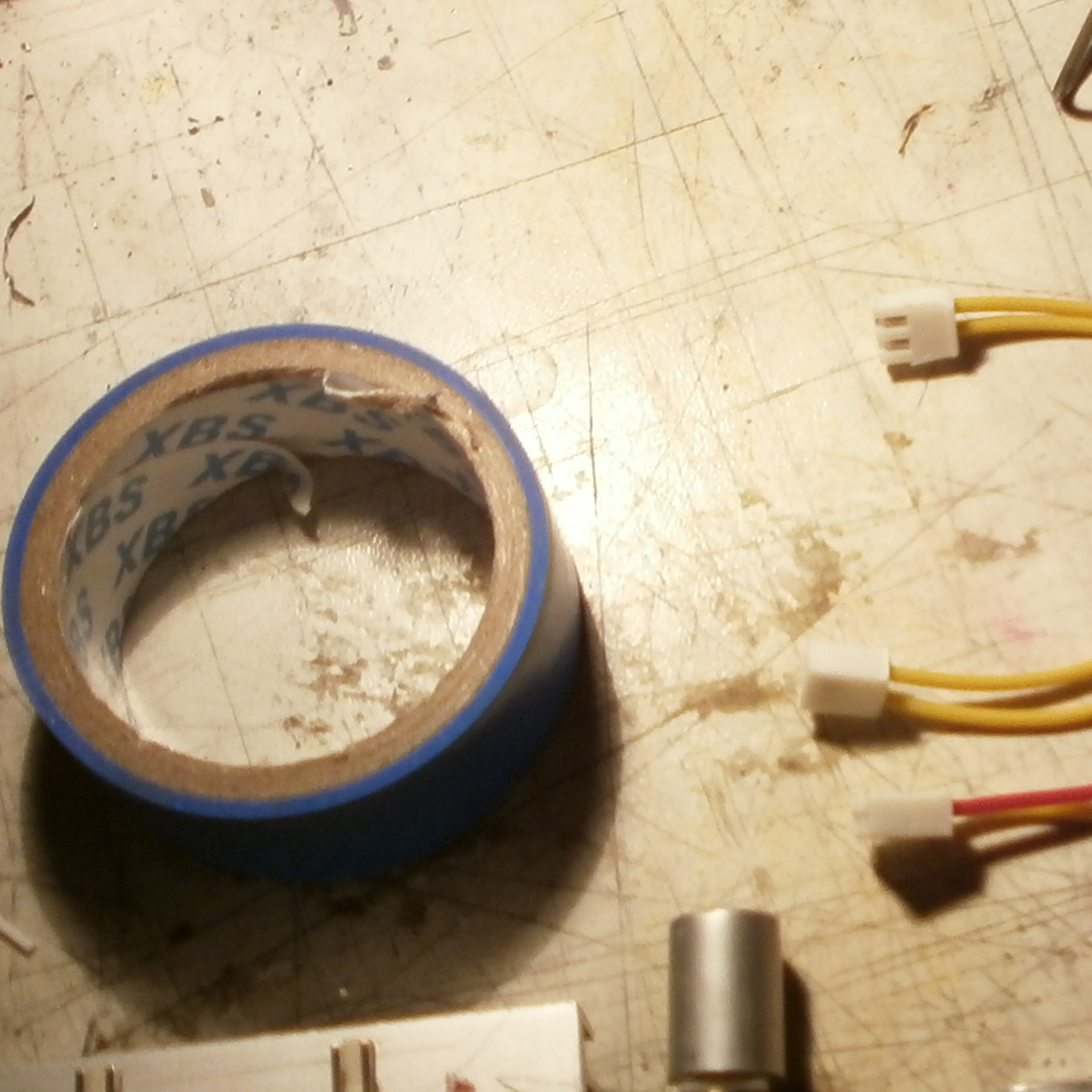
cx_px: 1211
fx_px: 2784
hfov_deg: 21.1
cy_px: 611
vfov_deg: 22.2
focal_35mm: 78
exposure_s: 1/50
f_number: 3.1
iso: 100
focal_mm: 5.8
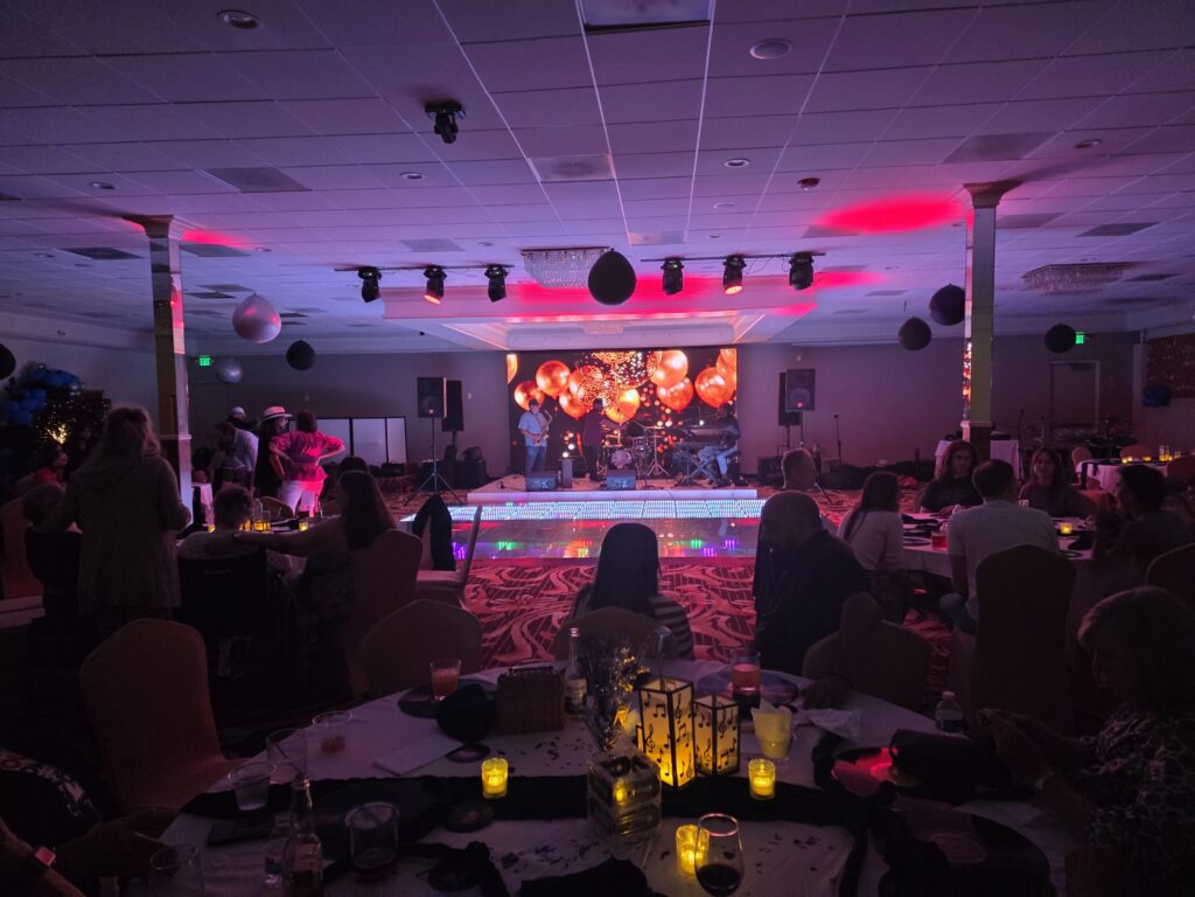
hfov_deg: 73.9
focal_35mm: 23
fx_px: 794
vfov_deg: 58.9
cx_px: 598
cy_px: 448
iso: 1250
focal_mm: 6.3
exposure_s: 1/120
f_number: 1.7
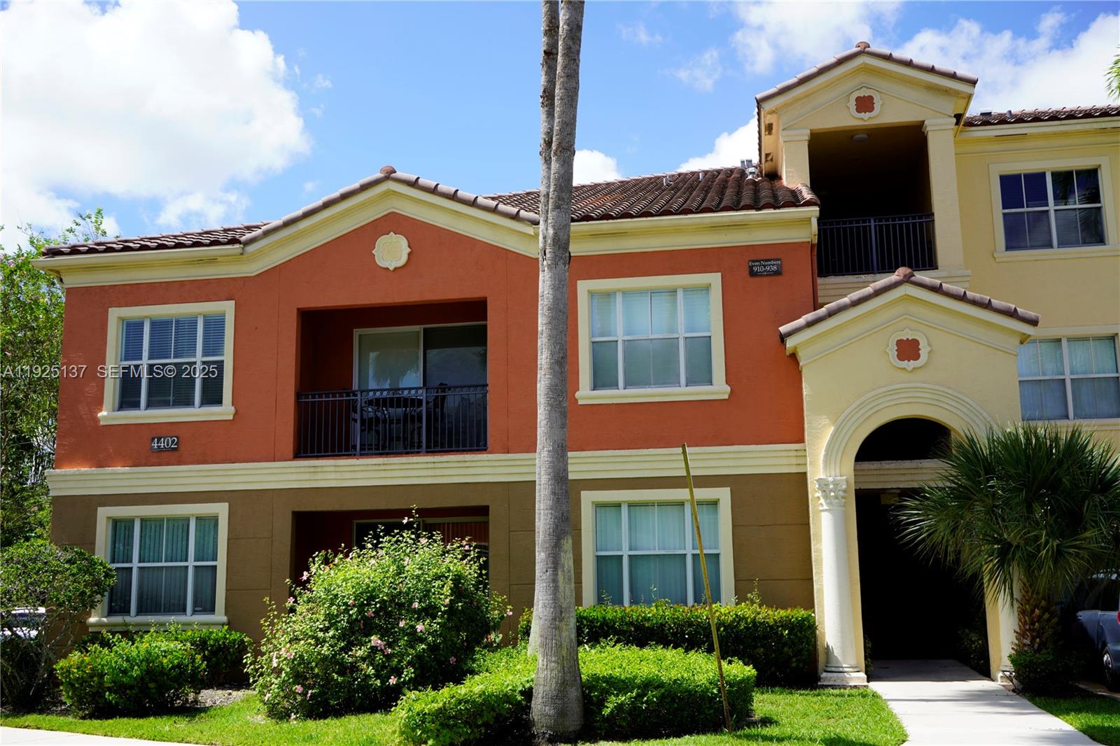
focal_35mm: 37
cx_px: 560
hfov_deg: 51.9
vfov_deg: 35.9
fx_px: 1151
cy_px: 373
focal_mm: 37
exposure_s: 1/125
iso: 100
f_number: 9
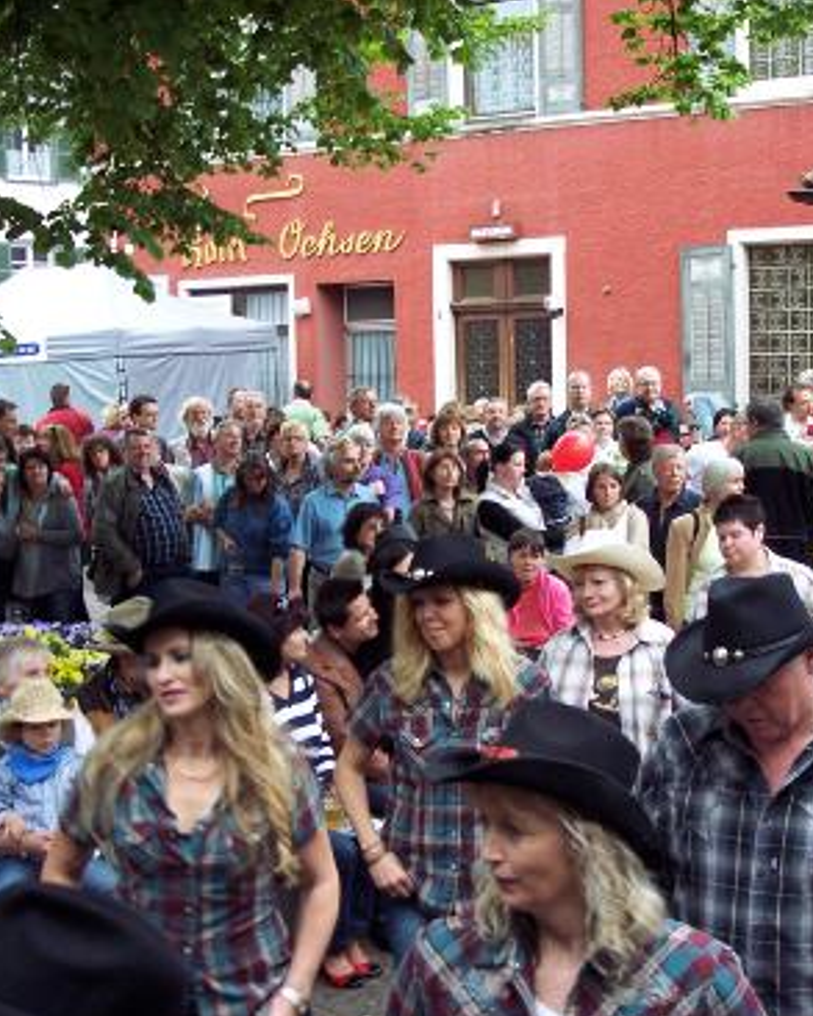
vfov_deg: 36.0
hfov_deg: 29.1
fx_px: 1563
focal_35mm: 52
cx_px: 497
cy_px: 507
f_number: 3.4
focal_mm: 8
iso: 100
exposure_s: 1/60
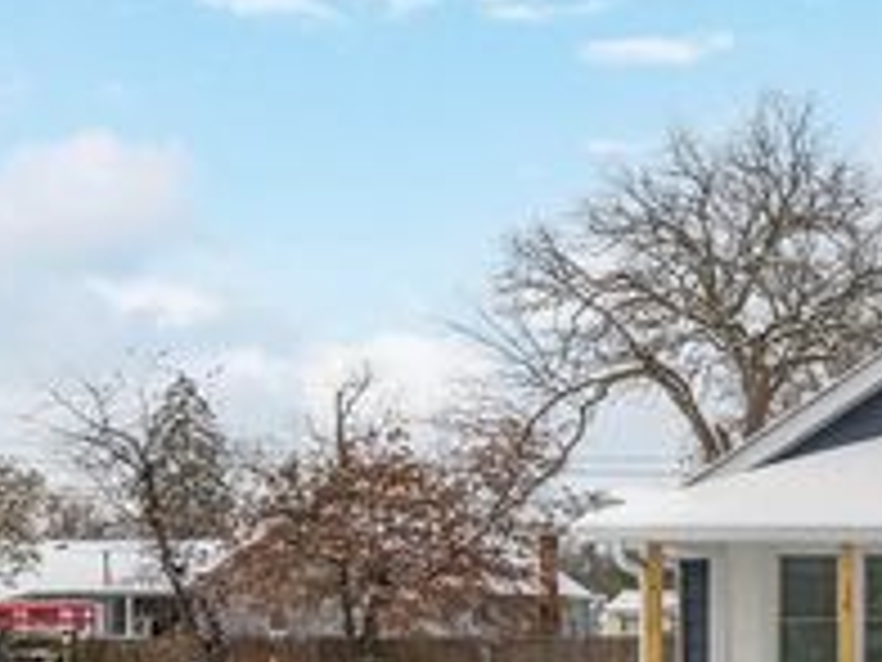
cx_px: 1030
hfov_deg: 32.8
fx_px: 1248
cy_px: 588
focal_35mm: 49
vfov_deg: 28.6
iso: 200
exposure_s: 1/1600
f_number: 9
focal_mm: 20
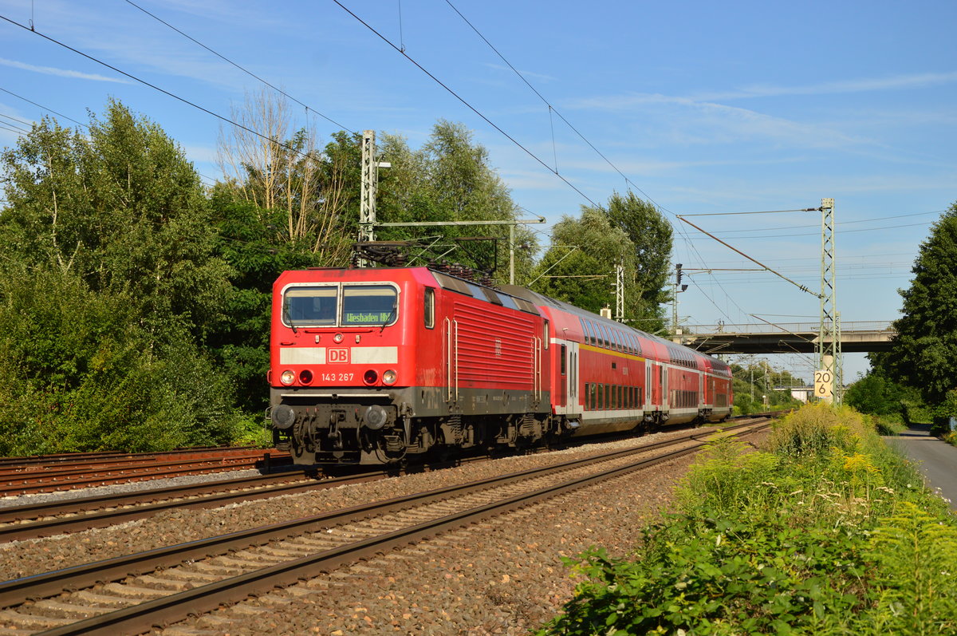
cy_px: 318
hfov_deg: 31.9
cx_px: 478
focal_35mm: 63
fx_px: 1673
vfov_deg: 21.5
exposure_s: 1/640
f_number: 8
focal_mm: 42
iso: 200
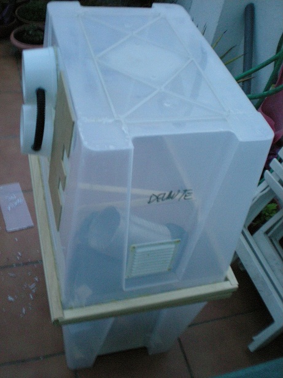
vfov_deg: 49.0
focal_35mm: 38
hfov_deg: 37.7
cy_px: 189
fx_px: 414
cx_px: 142
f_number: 3.1
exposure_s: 1/8
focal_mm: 6.3
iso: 488
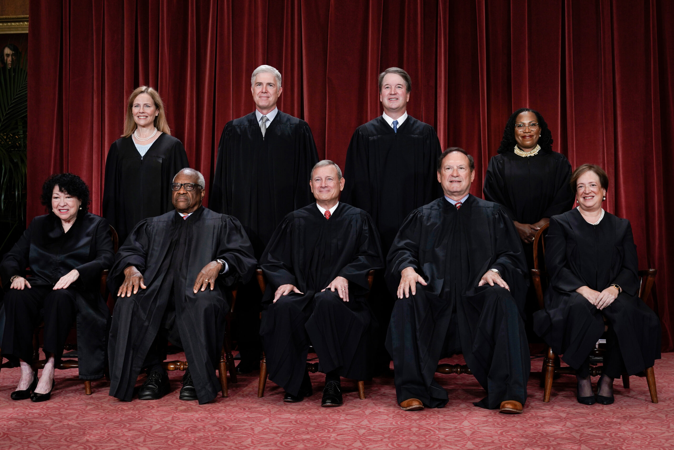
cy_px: 225
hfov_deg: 37.5
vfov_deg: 25.5
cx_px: 337
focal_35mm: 53
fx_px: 992
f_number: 5.6
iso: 640
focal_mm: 53
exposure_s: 1/60
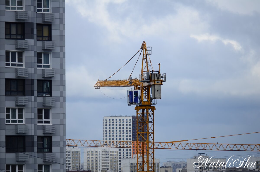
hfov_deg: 6.0
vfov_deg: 4.0
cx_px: 130
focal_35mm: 345
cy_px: 86
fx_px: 2487
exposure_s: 1/800
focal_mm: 230
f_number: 5.6
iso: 160
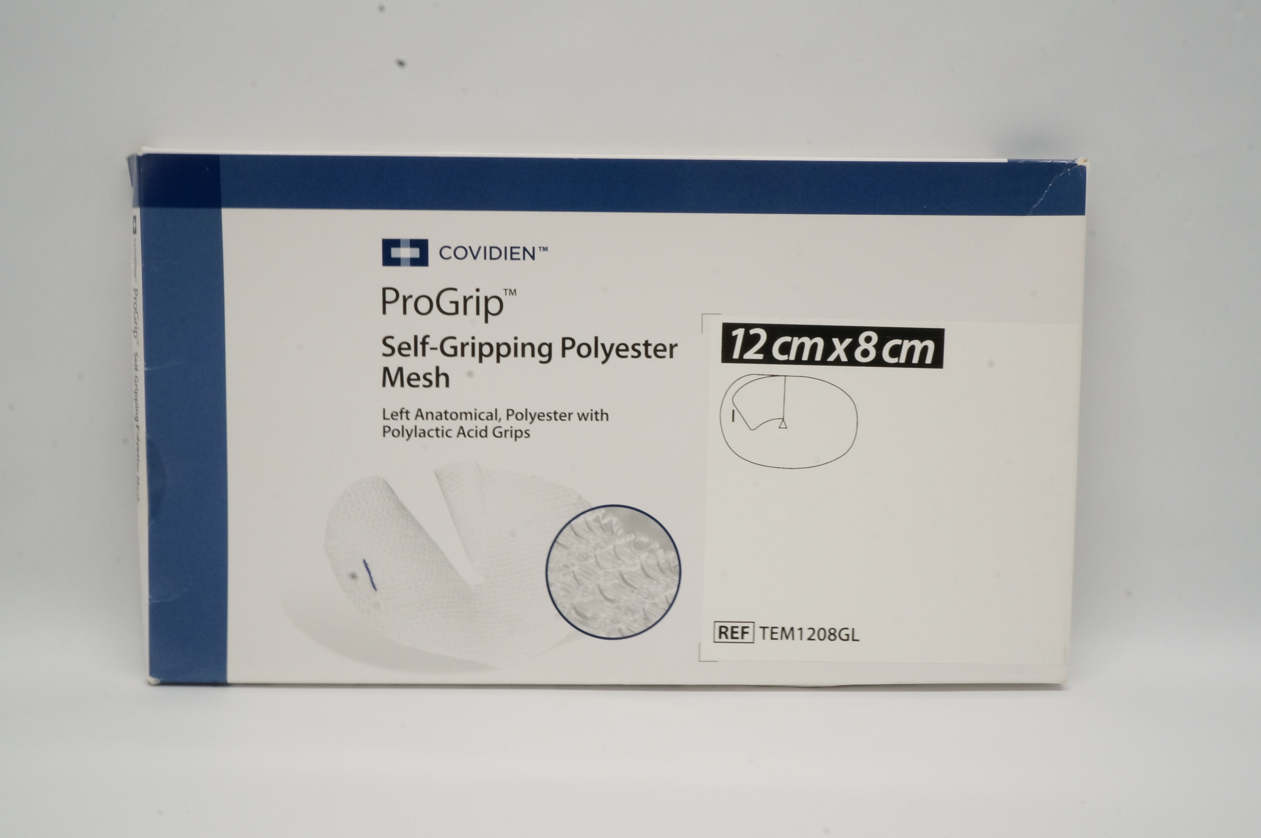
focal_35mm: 38
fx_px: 1312
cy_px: 419
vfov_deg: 35.4
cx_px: 630
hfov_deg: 51.3
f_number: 25
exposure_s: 1/8
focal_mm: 25
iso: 800
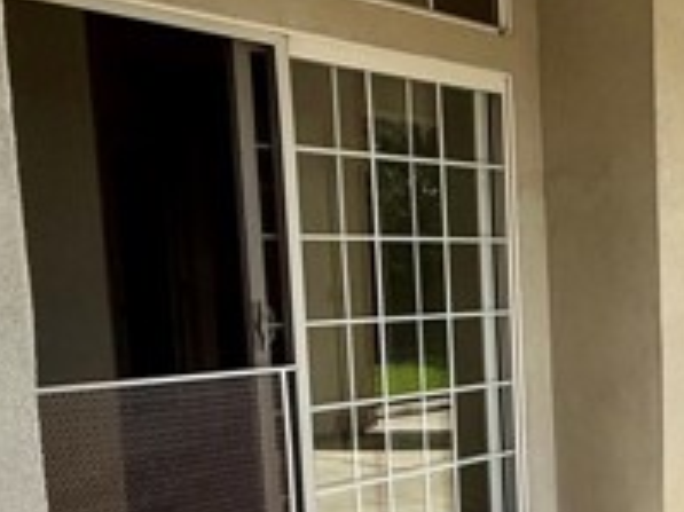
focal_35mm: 45
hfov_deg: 32.6
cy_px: 347
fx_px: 889
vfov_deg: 31.9
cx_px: 870
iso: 50
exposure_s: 1/1534
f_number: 2.2
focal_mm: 2.22
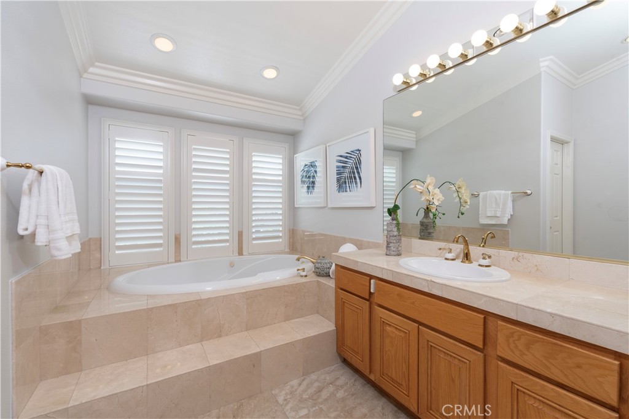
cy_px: 210
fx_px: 262
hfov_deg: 100.4
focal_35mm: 15
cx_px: 314
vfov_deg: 77.3
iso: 200
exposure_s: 1/30
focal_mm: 15
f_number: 8
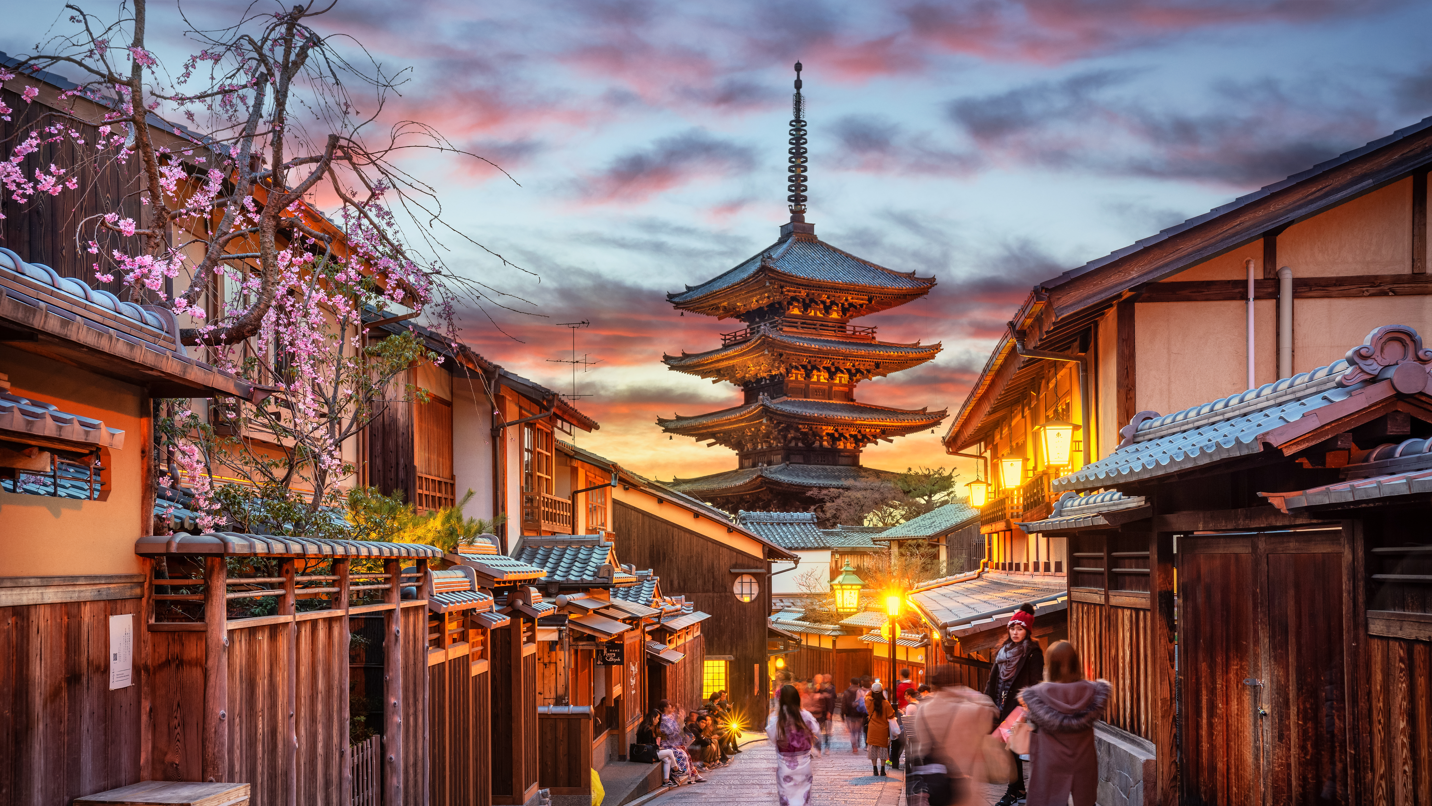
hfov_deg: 54.0
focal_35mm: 37
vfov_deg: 31.9
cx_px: 711
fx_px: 1405
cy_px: 483
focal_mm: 35
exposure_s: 2
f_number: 8
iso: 100
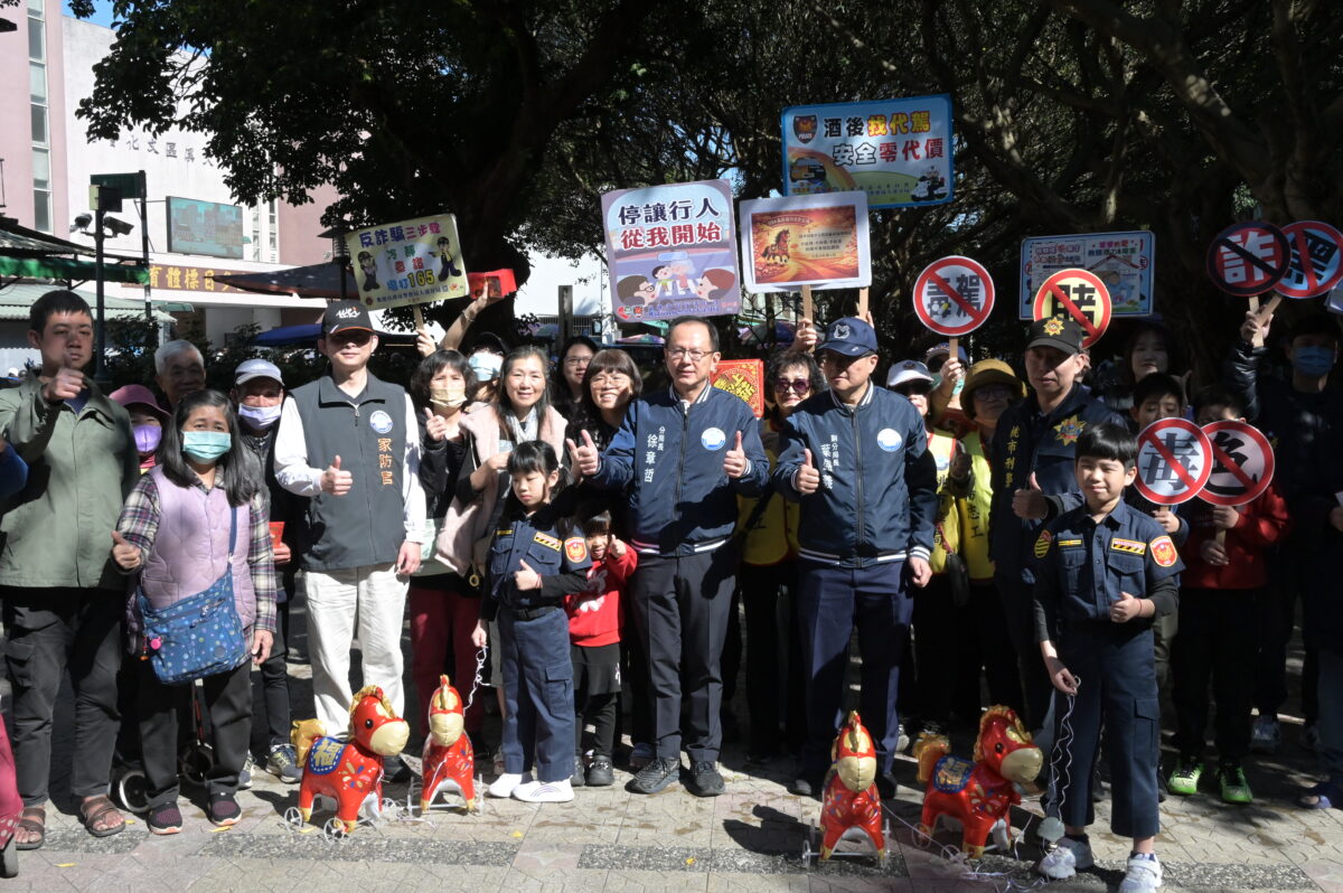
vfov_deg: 37.8
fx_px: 1305
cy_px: 446
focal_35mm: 35
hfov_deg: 54.5
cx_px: 672
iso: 3200
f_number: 20
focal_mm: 35
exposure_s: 1/800
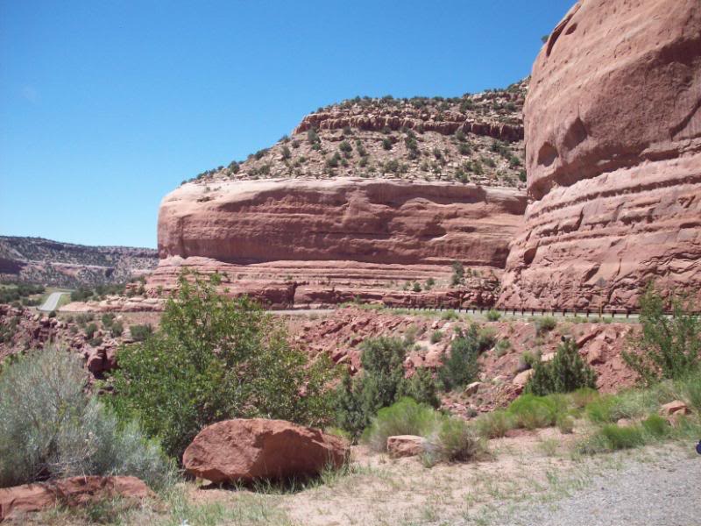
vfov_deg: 38.7
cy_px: 263
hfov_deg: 50.1
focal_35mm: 37
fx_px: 749
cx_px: 350
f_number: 5.6
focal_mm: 6.2
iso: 80
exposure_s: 1/280
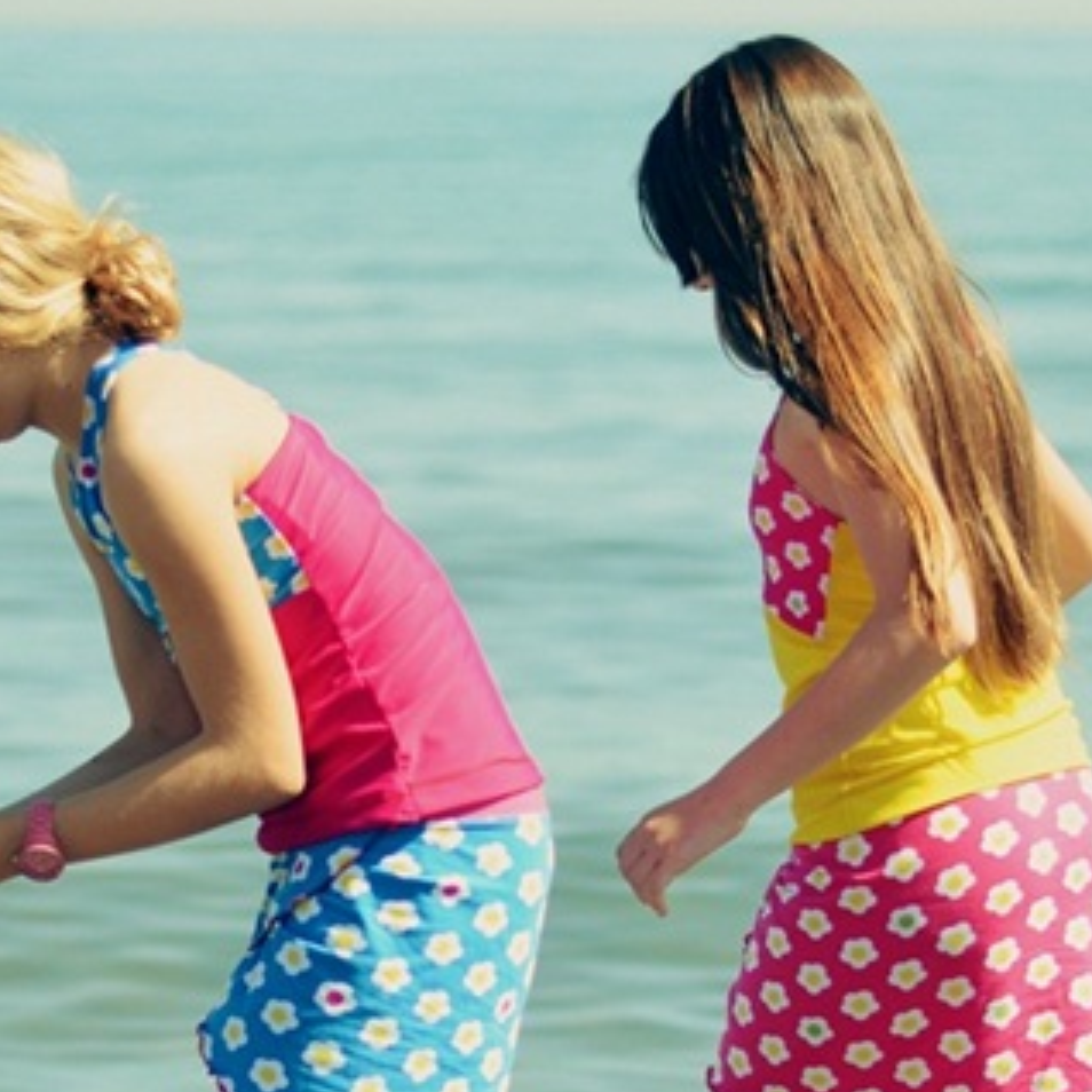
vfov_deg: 11.5
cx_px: 357
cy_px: 805
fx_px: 5389
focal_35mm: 151
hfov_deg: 11.6
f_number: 1.8
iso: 100
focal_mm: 50
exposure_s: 1/4000
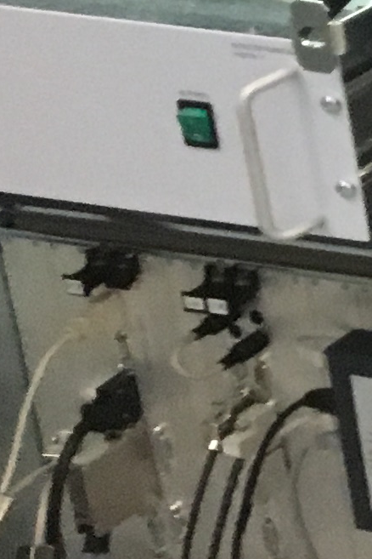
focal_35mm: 185
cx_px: 1704
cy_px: -211
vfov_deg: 10.8
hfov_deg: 5.8
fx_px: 2867
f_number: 2.2
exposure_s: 1/30
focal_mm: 4.15
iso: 160
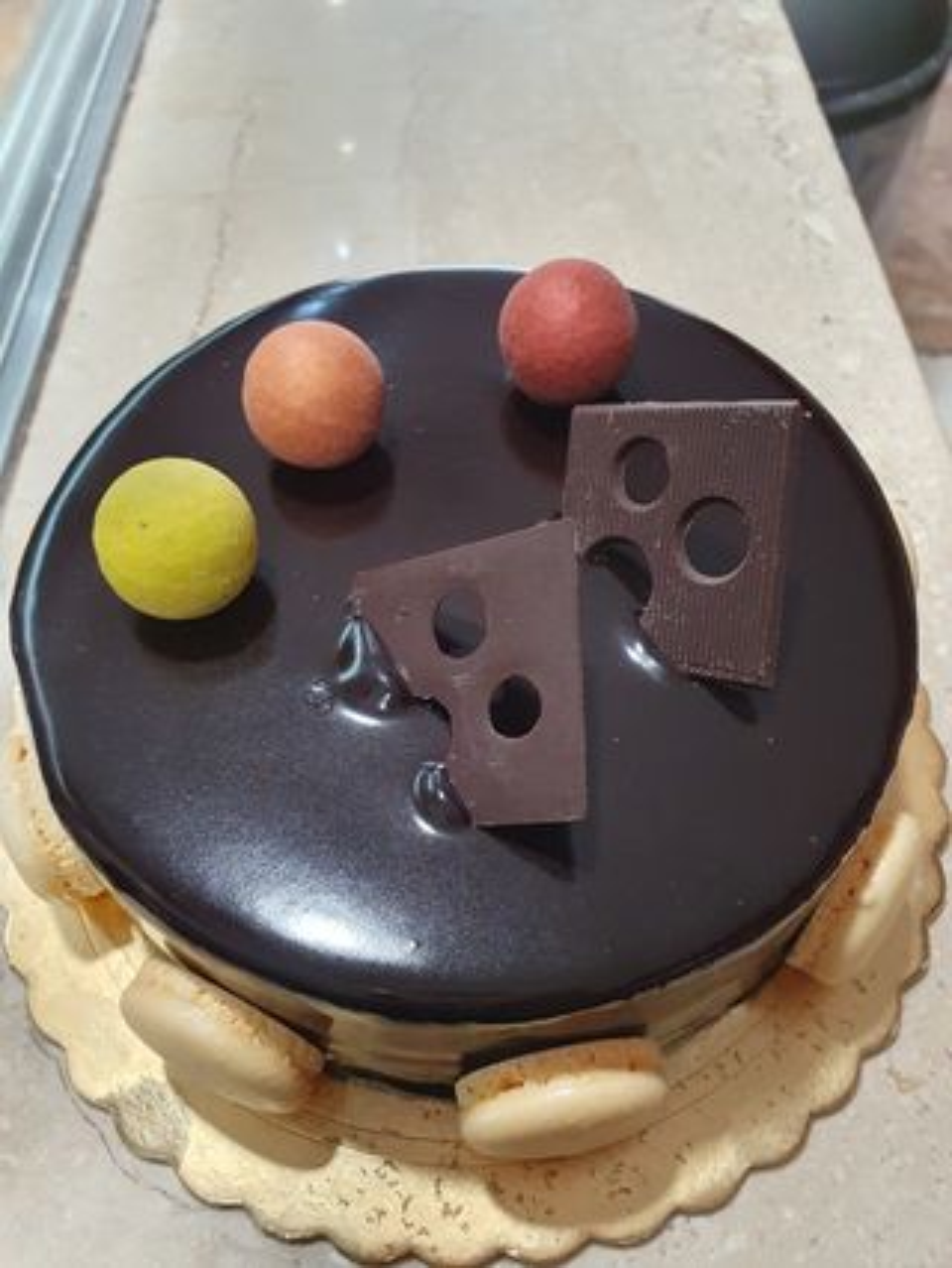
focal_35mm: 26
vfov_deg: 67.3
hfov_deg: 53.1
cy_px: 634
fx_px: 952
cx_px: 476
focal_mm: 4.32
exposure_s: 1/100
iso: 320
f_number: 2.4
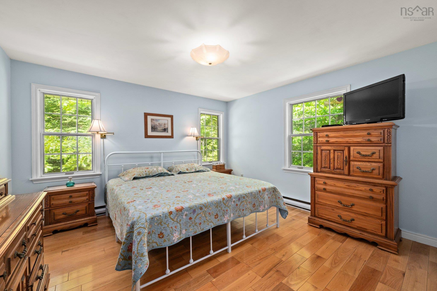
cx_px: 218
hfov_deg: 104.3
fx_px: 170
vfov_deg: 81.2
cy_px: 146
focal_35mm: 14
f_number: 10
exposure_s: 1/4
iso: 500
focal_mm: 14
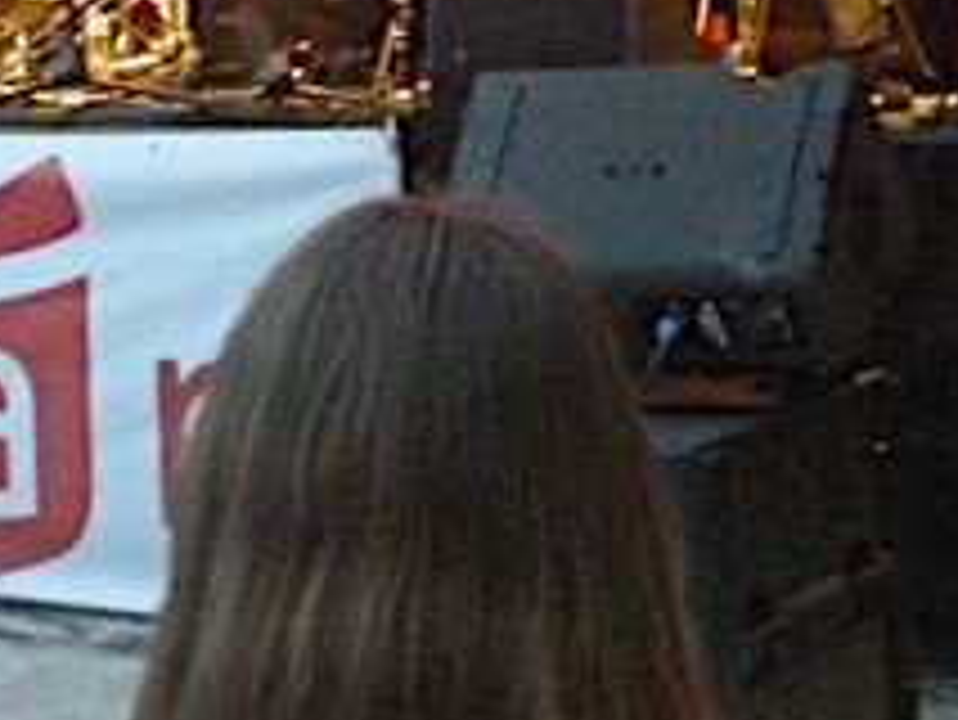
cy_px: -234
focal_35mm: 105
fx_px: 2908
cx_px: 612
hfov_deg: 18.7
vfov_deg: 13.6
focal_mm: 5
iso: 800
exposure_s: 1/30
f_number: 3.1
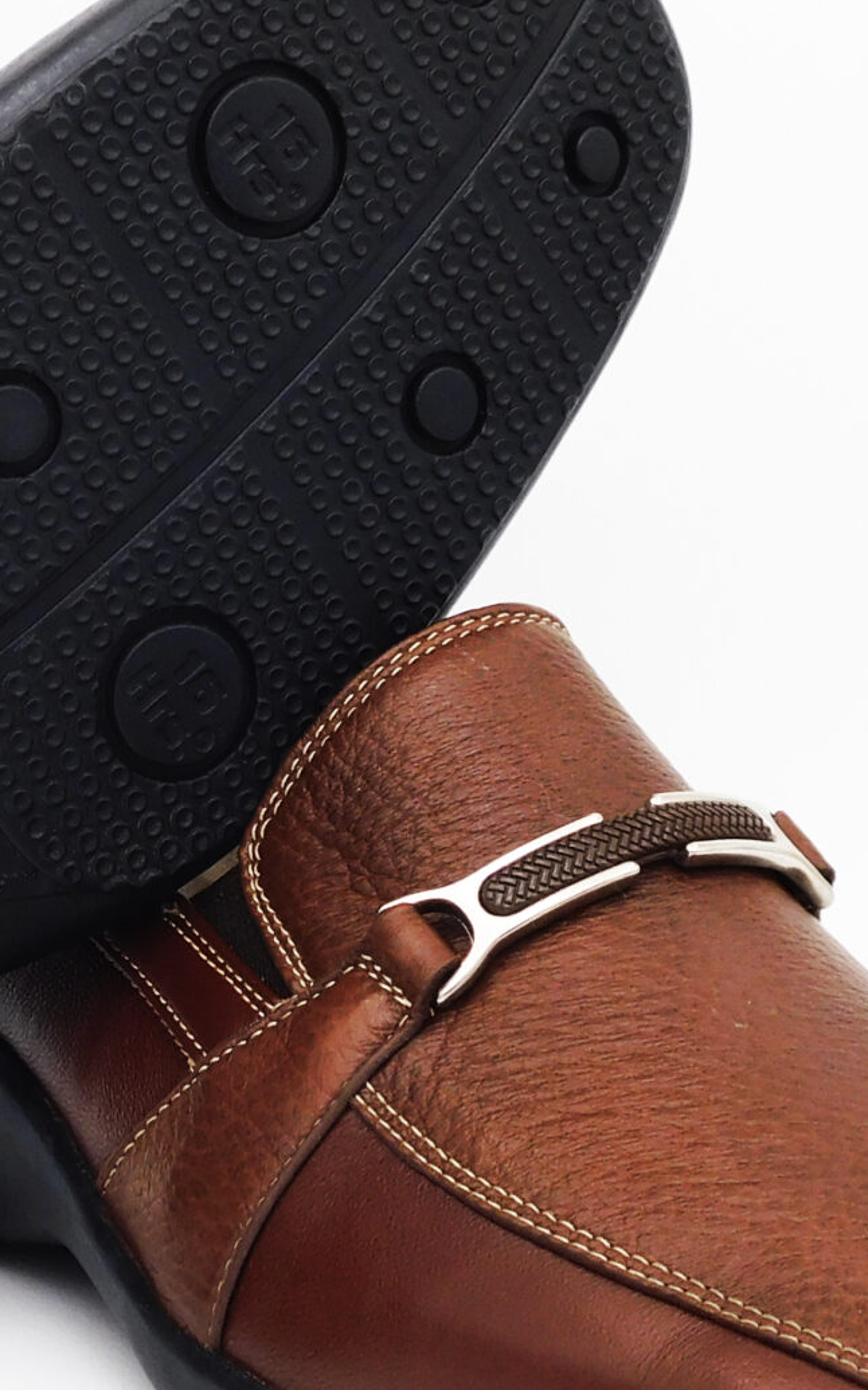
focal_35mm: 105
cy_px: 776
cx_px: 109
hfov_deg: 12.4
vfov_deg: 19.8
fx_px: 3975
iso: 125
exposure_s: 1/320
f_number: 3.6
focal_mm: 7.1
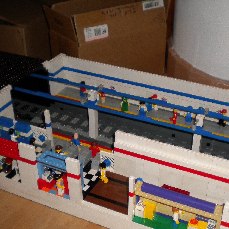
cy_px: 138
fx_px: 389
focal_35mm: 52
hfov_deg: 32.6
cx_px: 144
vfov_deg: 32.7
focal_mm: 6.3
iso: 100
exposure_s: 1/30
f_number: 3.1
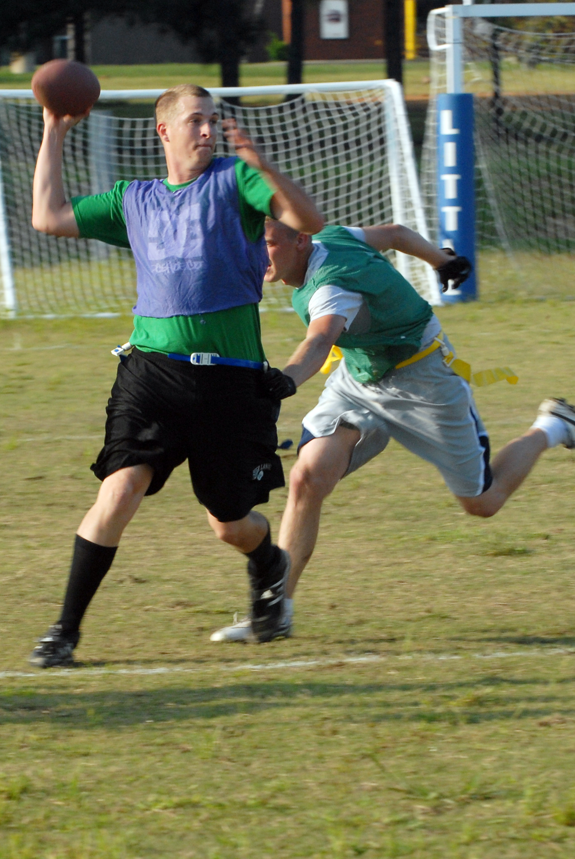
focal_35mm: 180
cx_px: 288
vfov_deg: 11.4
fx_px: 4300
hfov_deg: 7.7
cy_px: 430
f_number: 8
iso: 320
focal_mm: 120
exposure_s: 1/200
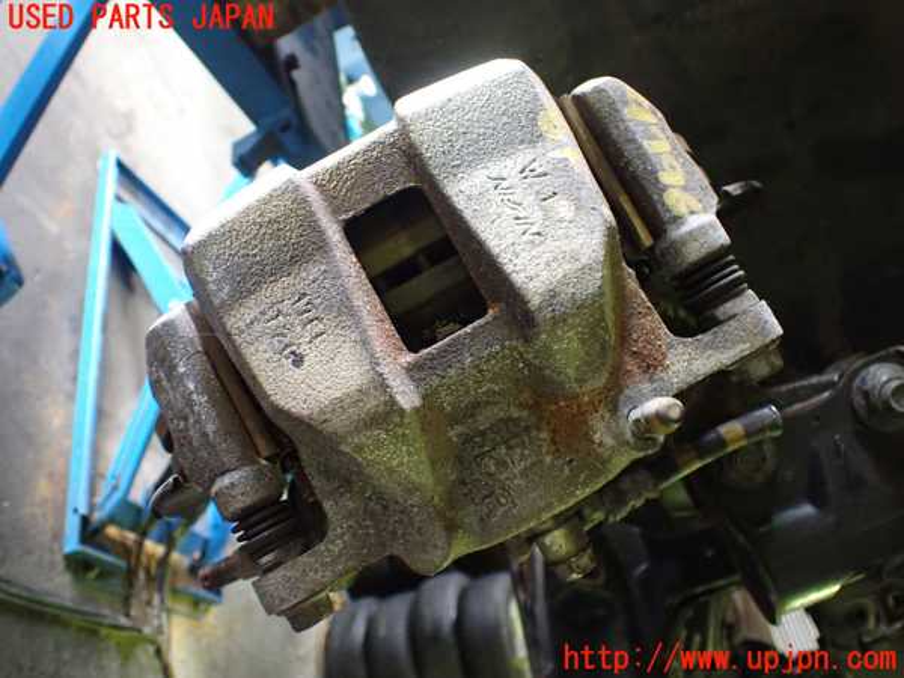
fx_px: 783
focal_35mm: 30
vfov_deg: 46.8
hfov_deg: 60.0
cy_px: 339
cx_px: 452
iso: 800
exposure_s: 1/30
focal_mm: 5.4
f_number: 2.3
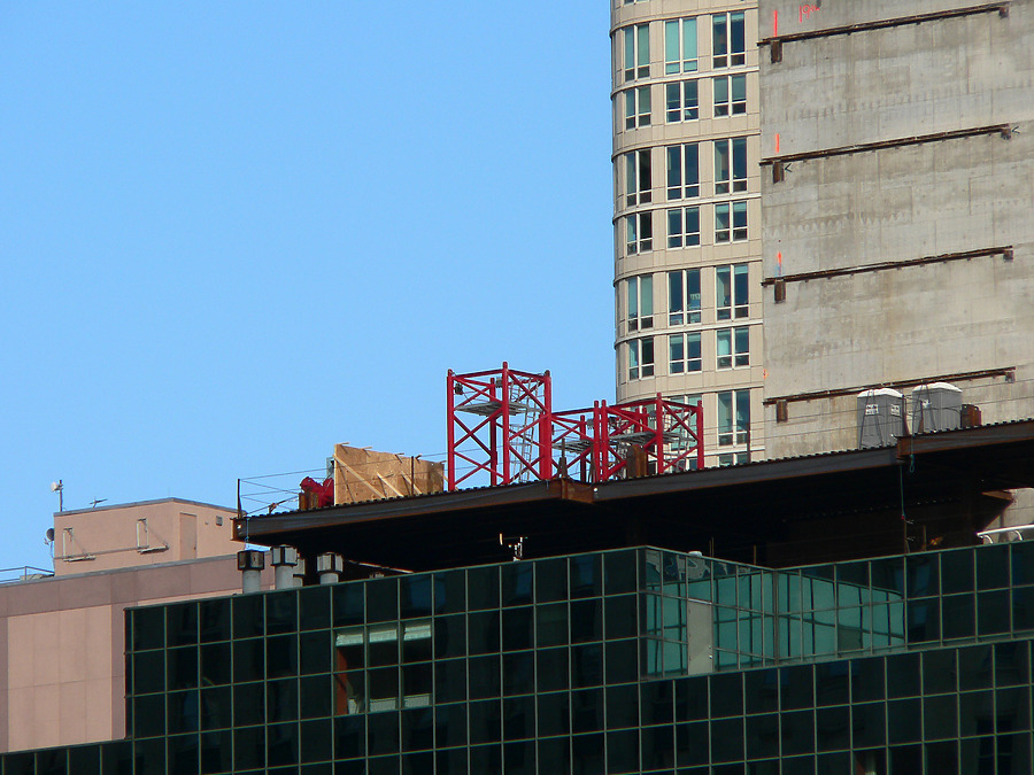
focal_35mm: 432
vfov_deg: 3.4
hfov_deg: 4.6
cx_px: 517
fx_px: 12904
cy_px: 388
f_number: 5.2
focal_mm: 72
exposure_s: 1/500
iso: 80
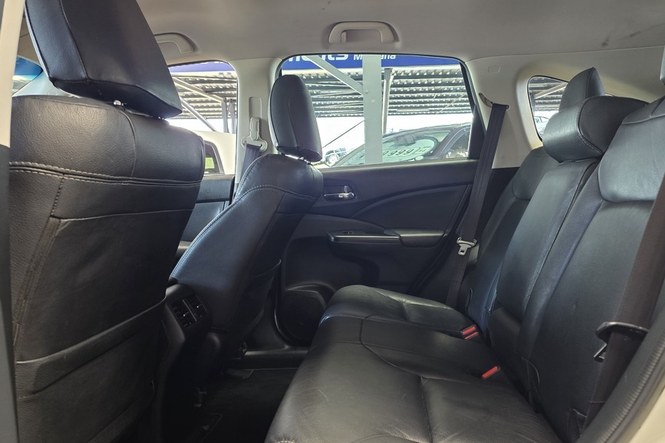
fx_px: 517
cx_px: 362
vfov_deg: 46.1
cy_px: 266
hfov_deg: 65.4
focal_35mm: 28
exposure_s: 1/100
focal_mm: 6.25
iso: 250
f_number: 1.7
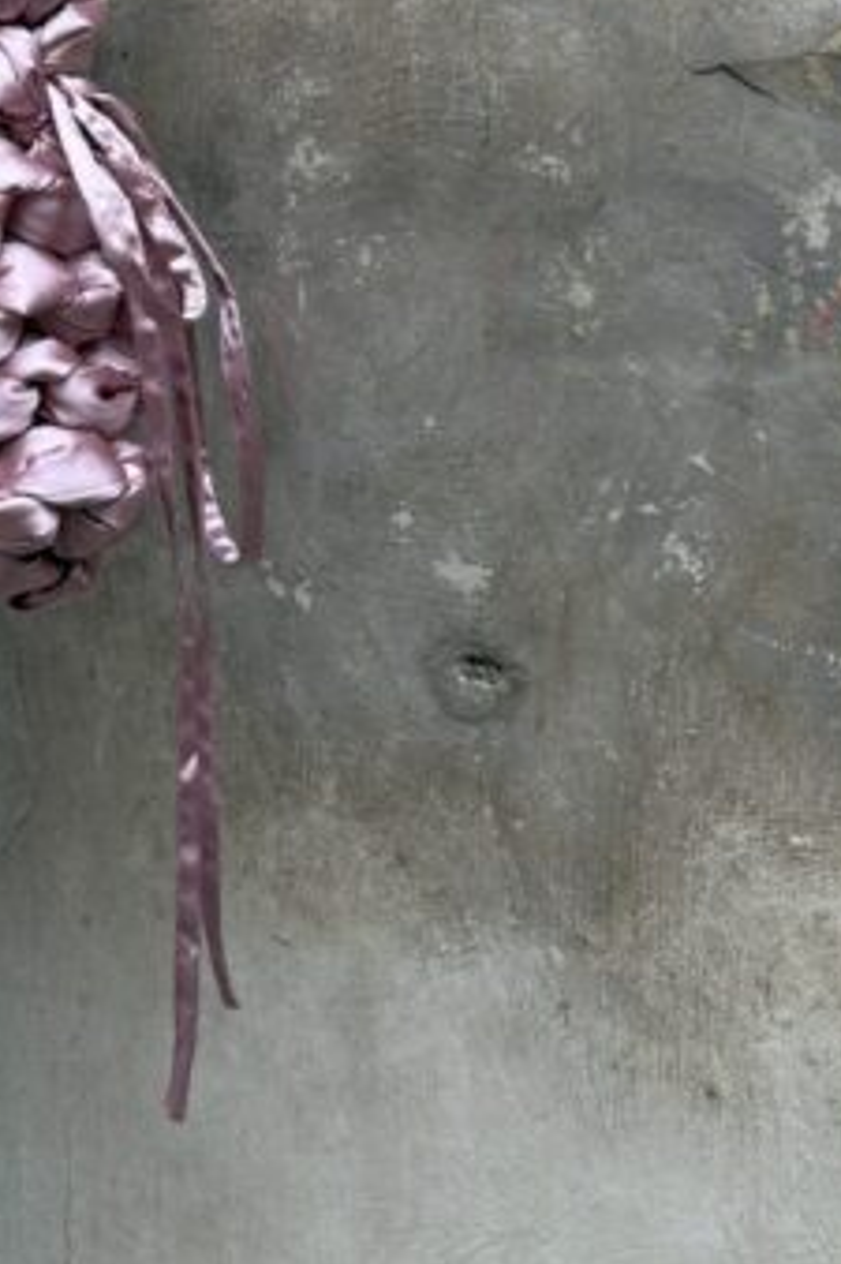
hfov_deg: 20.0
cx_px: -138
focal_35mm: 64
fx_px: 2245
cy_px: 82
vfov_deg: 29.8
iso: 40
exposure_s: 1/222
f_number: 1.6
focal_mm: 5.96
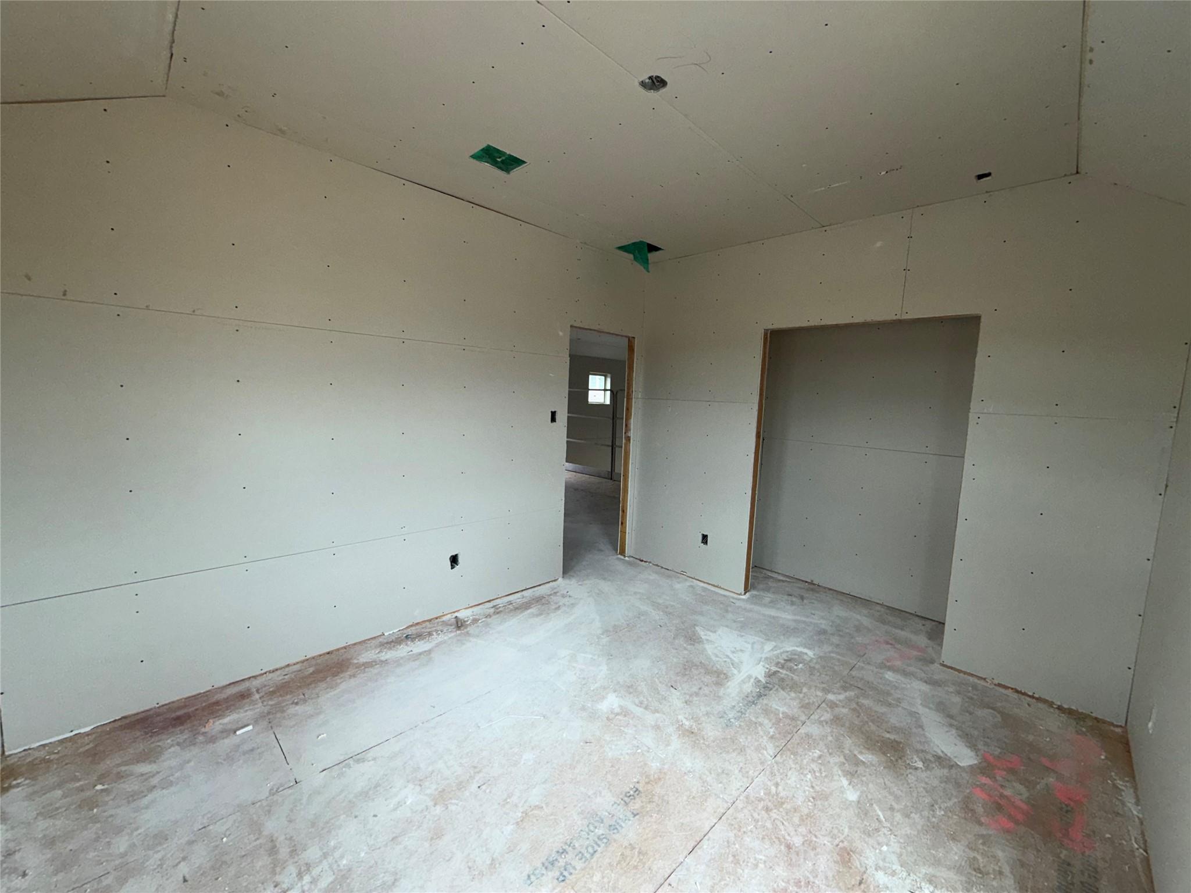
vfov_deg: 85.7
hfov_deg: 102.1
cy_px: 446
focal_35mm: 14
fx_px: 482
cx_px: 596
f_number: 2.2
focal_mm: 2.22
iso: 50
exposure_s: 1/121
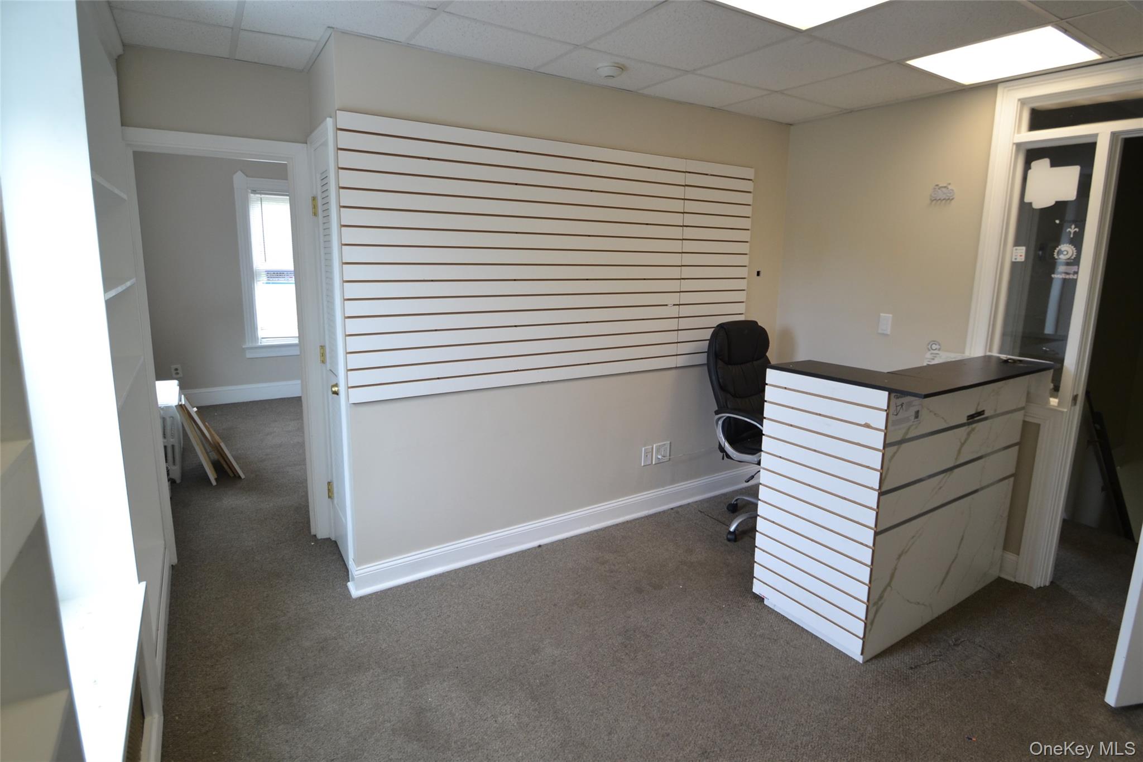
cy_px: 381
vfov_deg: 69.6
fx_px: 548
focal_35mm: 17
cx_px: 572
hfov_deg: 92.4
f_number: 4.5
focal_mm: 11.5
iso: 400
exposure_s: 1/80
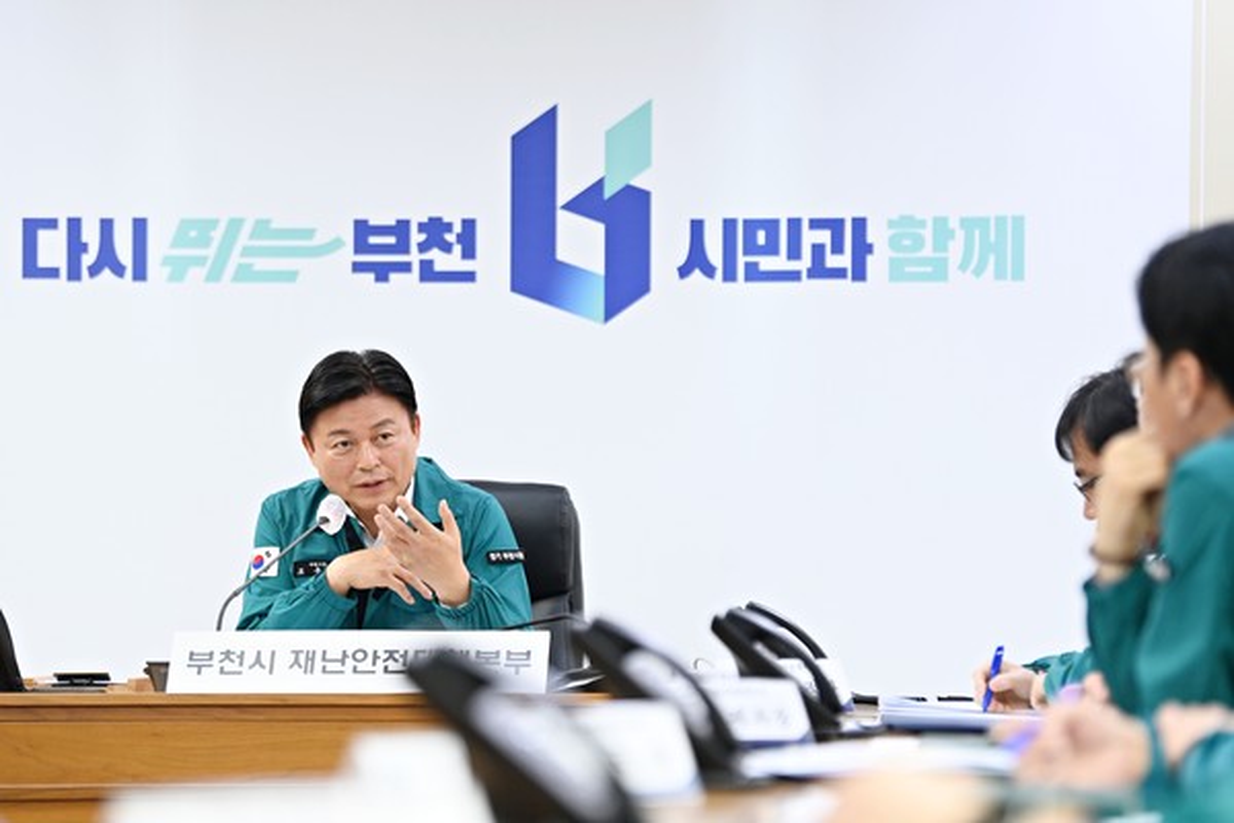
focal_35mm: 130
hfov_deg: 15.8
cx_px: 617
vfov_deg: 10.5
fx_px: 4456
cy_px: 412
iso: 2500
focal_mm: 130
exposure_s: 1/200
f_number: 3.2
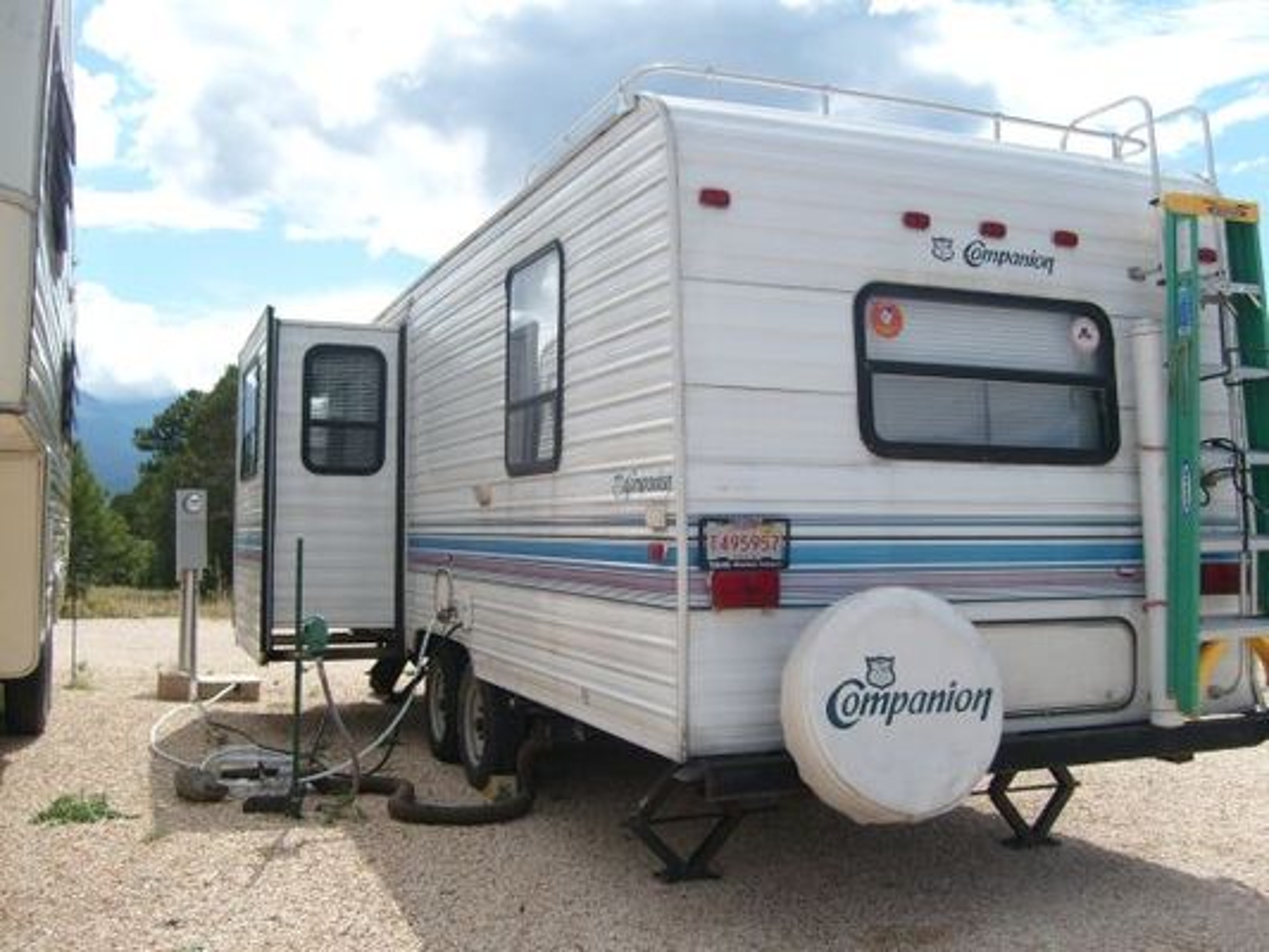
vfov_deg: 40.7
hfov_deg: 52.6
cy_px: 476
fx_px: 1283
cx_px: 634
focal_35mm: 35
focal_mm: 5.8
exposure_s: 1/350
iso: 80
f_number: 7.1
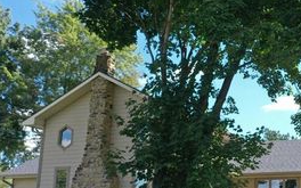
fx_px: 443
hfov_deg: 35.6
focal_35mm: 54
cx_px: 265
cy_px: 130
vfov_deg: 23.8
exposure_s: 1/640
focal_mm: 10.26
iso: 100
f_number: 2.8
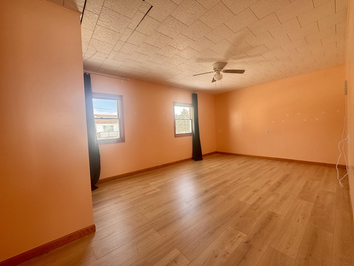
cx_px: 177
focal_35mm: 14
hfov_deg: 102.1
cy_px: 133
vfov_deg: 85.7
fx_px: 143
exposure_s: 1/99
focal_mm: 2.22
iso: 50
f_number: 2.2
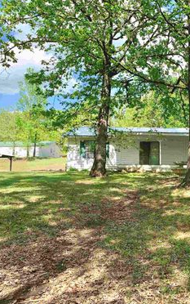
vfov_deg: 52.7
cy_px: 152
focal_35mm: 37
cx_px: 175
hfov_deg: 32.6
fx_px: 306
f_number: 1.8
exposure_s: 1/727
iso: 25
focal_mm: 4.25
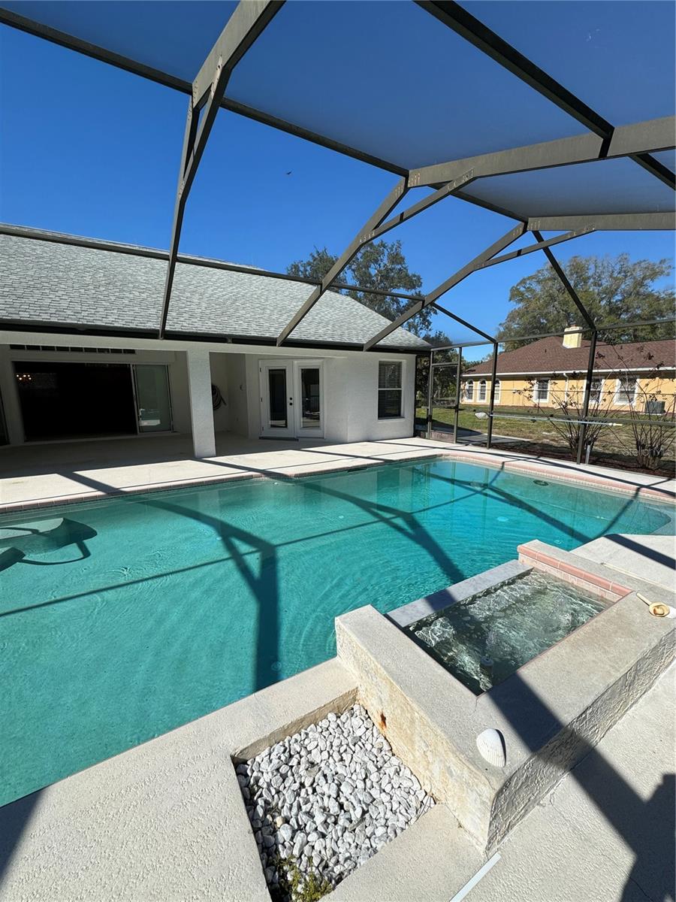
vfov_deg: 102.1
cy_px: 451
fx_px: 365
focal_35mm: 14
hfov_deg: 85.7
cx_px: 338
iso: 50
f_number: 2.2
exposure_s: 1/1672
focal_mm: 2.22
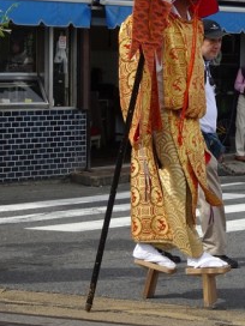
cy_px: 131
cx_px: 201
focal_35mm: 114
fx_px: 1076
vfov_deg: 17.3
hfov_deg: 12.9
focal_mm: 10.59
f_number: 4.5
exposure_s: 1/500
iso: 80
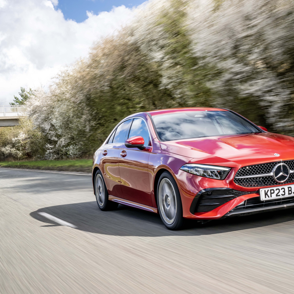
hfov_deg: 30.7
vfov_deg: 31.1
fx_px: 528
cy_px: 147
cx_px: 211
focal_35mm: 55
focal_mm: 43
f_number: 18
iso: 320
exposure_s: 1/40
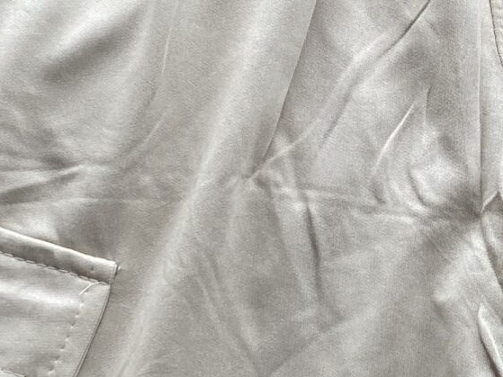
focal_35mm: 119
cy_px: 215
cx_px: 381
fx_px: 1729
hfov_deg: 16.5
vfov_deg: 12.4
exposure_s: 1/591
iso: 32
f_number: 1.8
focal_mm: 4.25
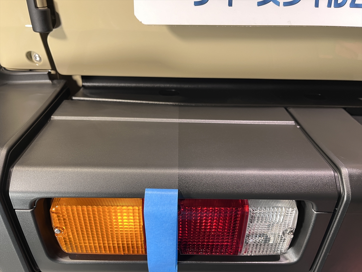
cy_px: 136
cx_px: 181
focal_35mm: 26
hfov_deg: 67.3
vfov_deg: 53.1
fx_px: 272
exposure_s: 1/42
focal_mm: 5.1
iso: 125
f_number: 1.6
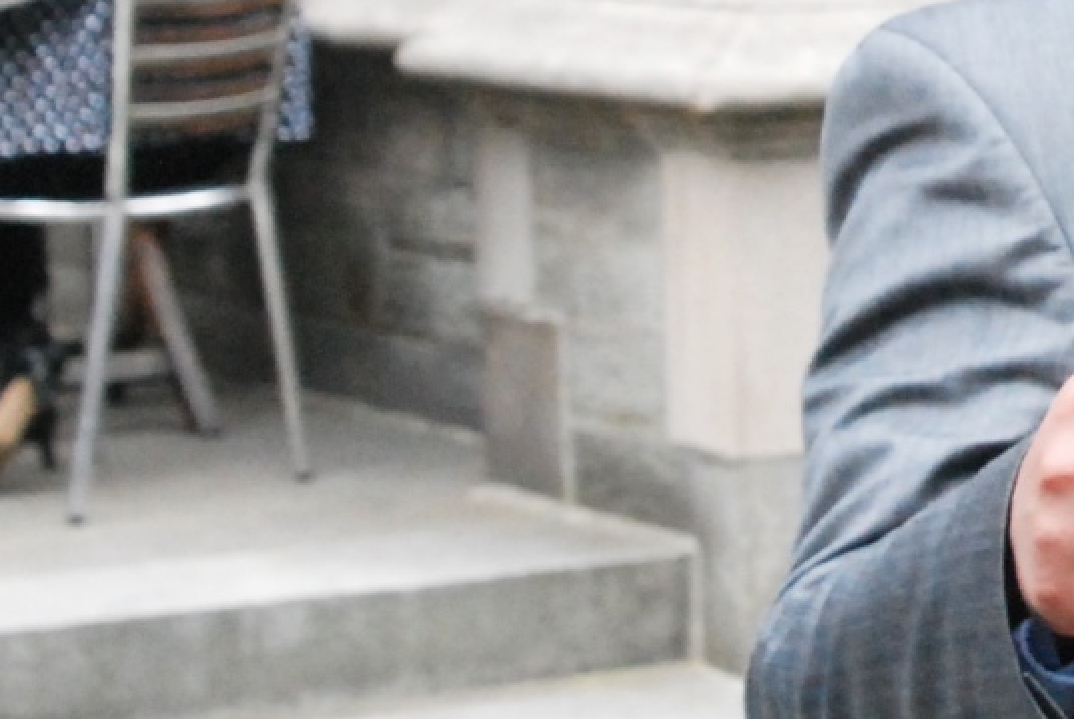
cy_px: 180
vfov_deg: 8.2
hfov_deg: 11.5
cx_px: 1812
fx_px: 5021
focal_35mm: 168
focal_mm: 27
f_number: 6.3
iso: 1600
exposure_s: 1/160
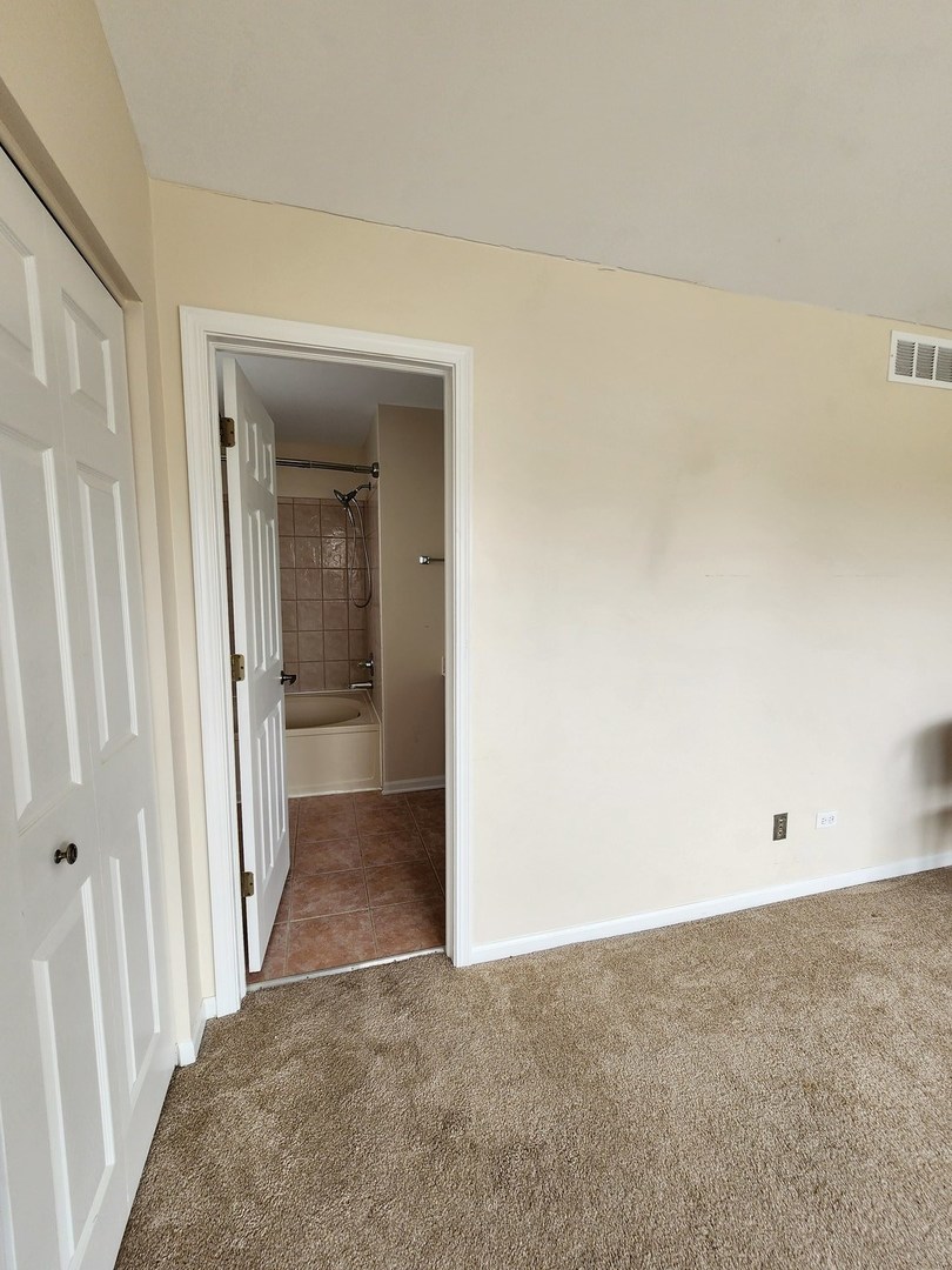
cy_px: 635
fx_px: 477
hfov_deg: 89.9
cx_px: 476
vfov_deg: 106.2
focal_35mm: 13
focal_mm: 2.2
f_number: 2.2
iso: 80
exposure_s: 1/120
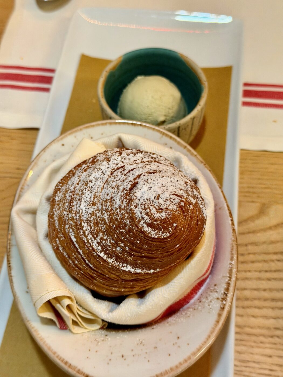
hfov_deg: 30.3
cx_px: 142
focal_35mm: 48
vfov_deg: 39.7
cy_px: 188
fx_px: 523
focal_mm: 6.76
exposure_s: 1/36
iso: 320
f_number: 1.78
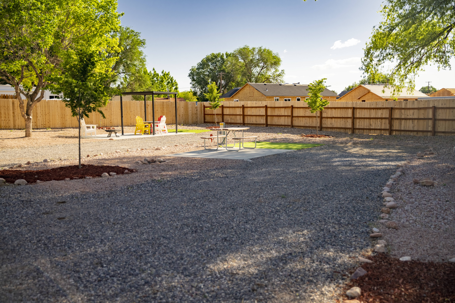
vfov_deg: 34.2
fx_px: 493
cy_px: 152
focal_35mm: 39
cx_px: 228
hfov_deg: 49.6
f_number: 2.8
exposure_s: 1/1600
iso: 500
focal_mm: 39
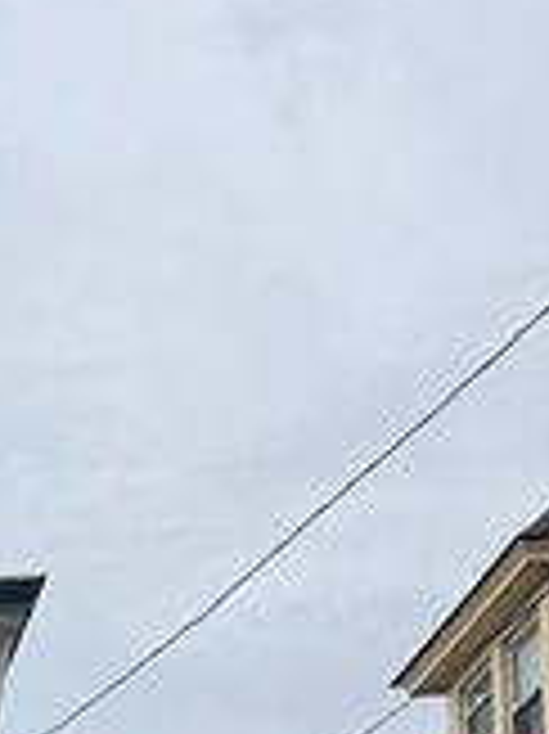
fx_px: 2075
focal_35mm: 98
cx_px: -549
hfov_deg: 13.1
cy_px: 1439
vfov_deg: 16.0
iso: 80
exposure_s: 1/2331
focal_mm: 6.76
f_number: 1.78
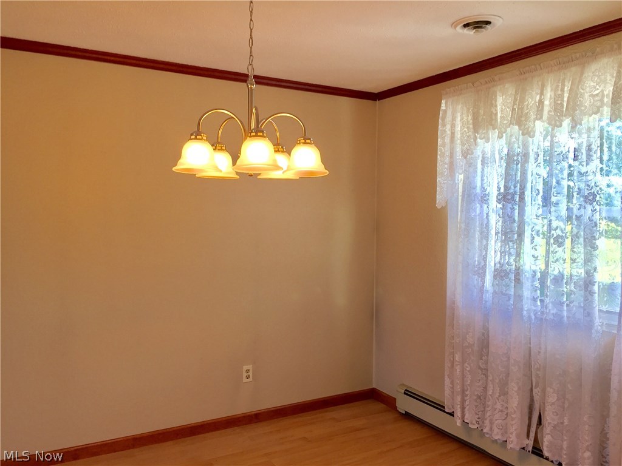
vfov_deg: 48.2
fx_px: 521
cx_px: 311
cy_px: 233
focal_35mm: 29
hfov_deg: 61.7
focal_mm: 4.15
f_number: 2.2
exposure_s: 1/30
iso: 32
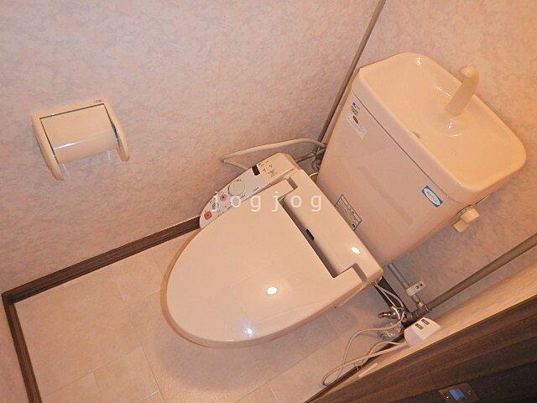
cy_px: 202
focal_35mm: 24
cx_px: 268
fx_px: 372
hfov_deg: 71.6
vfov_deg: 56.8
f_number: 2.8
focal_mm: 4.3
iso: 200
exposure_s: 1/30
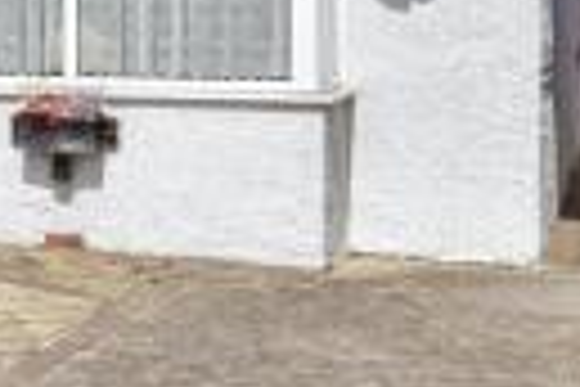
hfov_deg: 16.9
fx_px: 1788
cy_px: -151
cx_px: -252
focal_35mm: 111
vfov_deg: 11.9
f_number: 8
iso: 500
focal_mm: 20
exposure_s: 1/2500
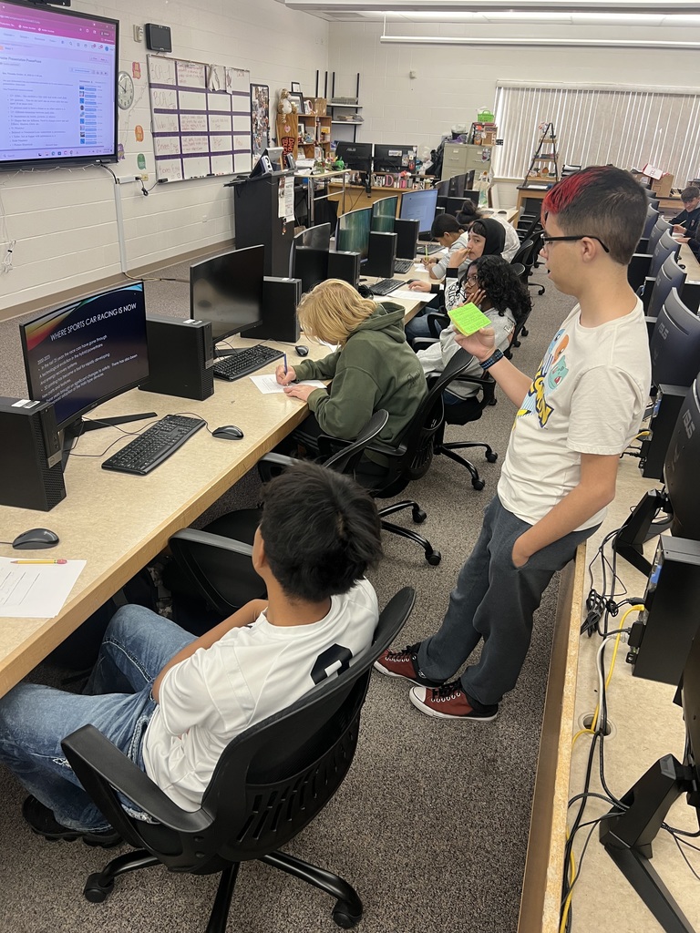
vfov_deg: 67.3
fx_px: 701
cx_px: 350
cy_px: 466
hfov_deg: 53.1
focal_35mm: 26
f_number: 1.5
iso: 100
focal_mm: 5.7
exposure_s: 1/60
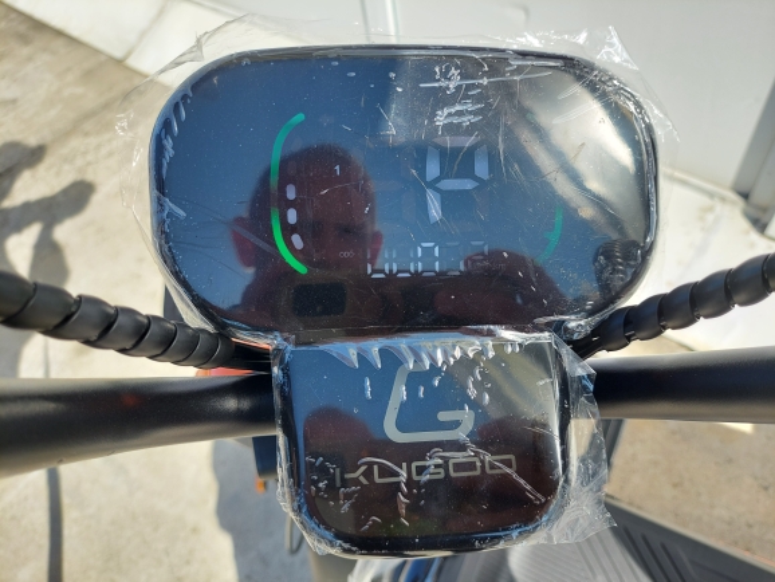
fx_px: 538
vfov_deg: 56.9
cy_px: 291
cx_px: 388
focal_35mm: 24
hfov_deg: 71.6
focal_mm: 5.23
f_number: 1.8
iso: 40
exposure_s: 1/472
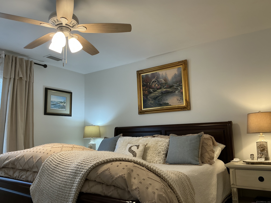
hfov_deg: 63.4
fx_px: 219
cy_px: 102
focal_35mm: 28
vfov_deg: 49.7
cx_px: 136
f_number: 1.8
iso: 64
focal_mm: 3
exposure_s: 1/60
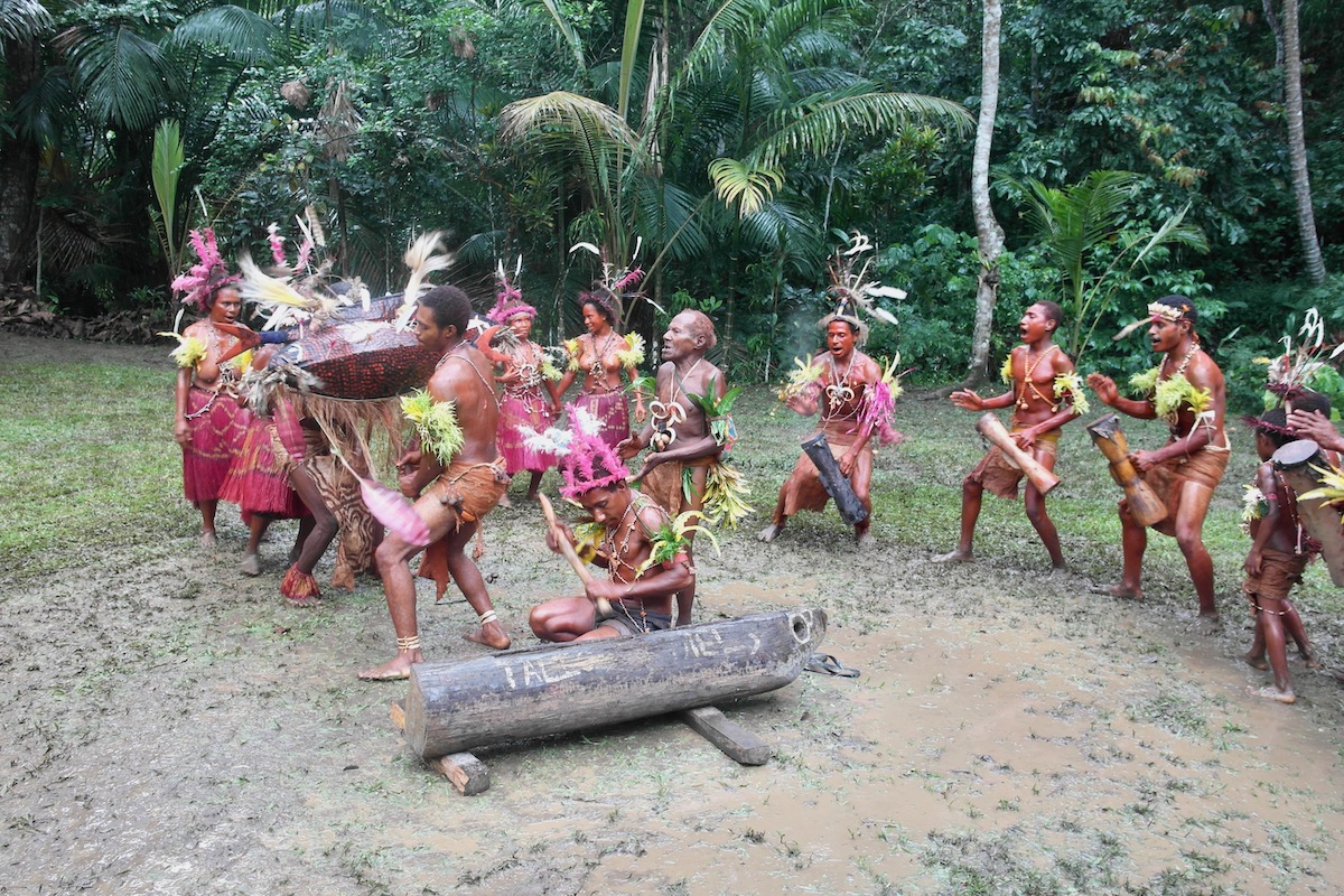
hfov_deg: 61.9
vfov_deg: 43.6
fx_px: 1120
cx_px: 672
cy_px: 448
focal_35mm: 30
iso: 400
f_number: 3.5
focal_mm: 20
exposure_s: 1/80
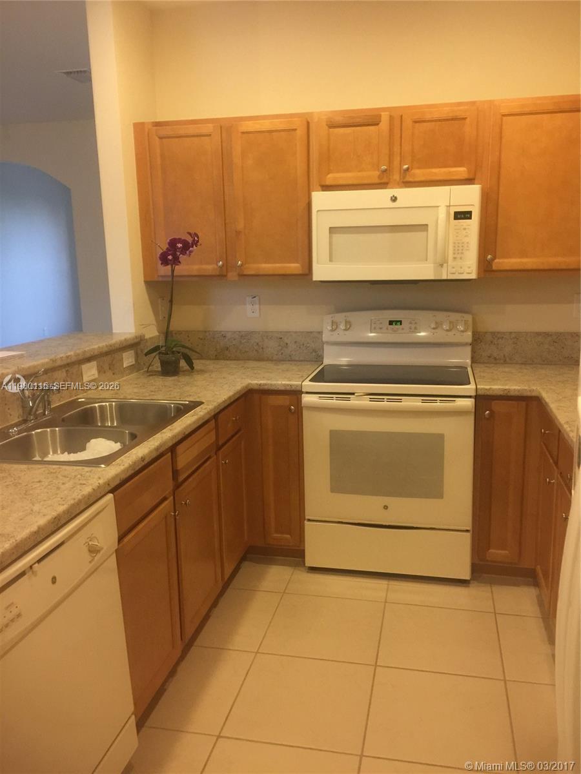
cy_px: 387
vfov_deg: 61.7
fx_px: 649
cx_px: 290
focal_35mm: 29
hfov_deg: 48.2
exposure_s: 1/10
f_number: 2.2
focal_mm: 4.15
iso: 100
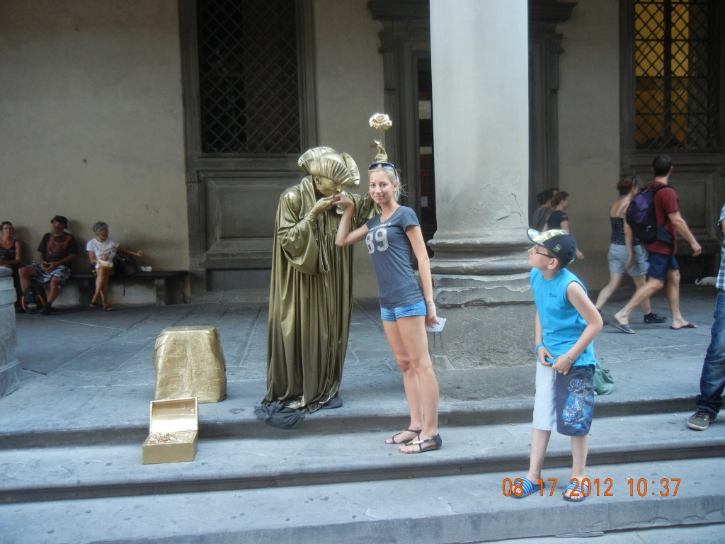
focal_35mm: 30
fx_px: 628
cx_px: 362
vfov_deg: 46.8
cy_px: 272
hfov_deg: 60.0
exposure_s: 1/55.4
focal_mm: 5.4
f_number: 3.5
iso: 282
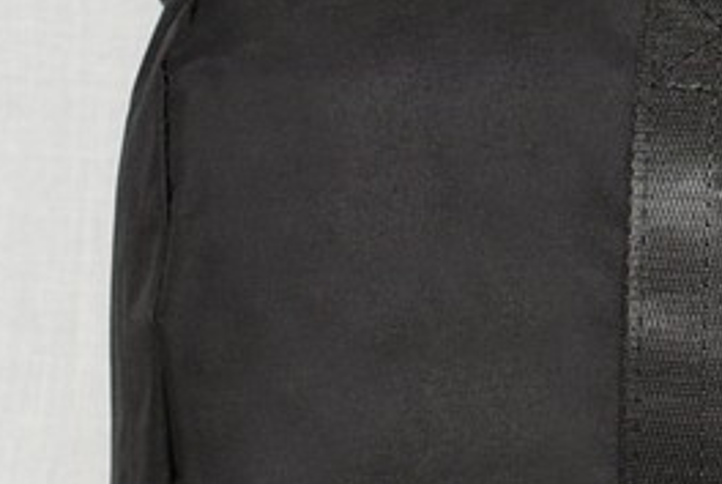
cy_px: 49
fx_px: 5111
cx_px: 1119
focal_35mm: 254
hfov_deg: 7.9
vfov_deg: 5.4
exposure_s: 1/60
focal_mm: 35
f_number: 5.6
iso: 100
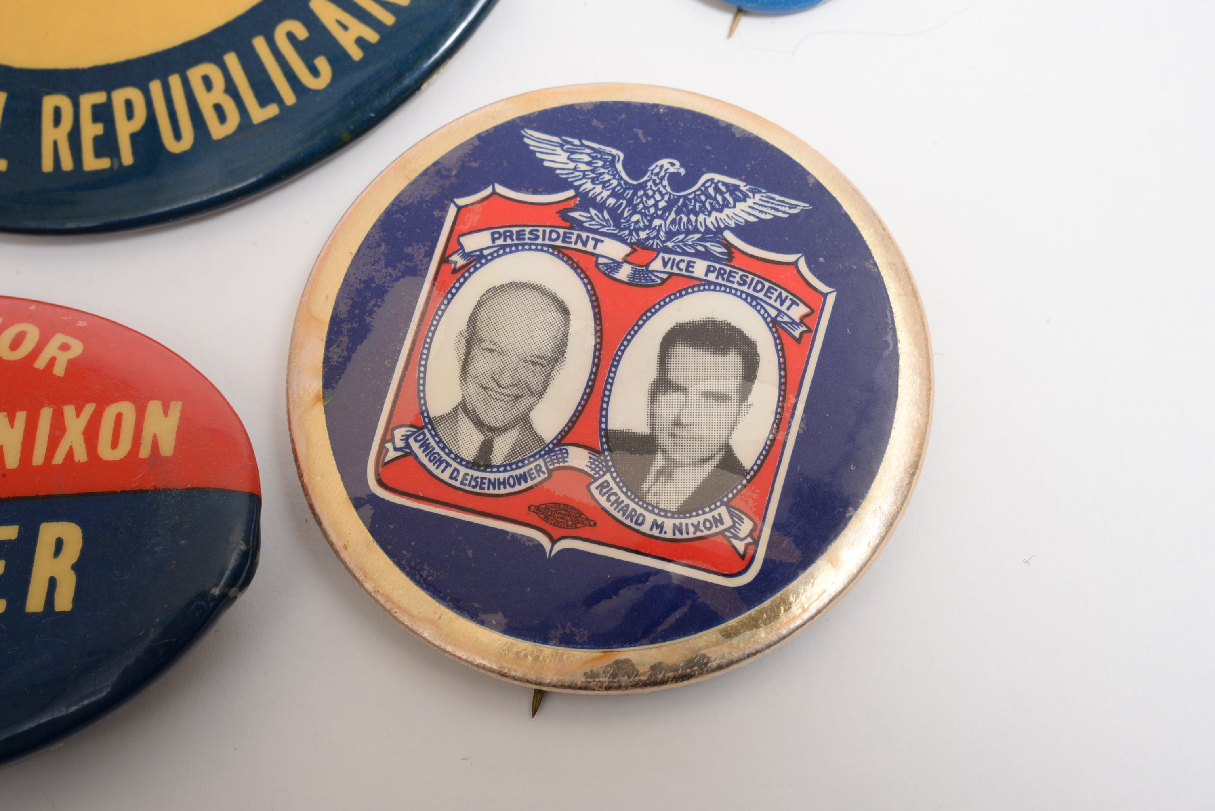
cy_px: 406
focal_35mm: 60
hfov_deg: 33.4
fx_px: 2026
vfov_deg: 22.6
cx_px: 608
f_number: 18
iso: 400
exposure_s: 1/125
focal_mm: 60
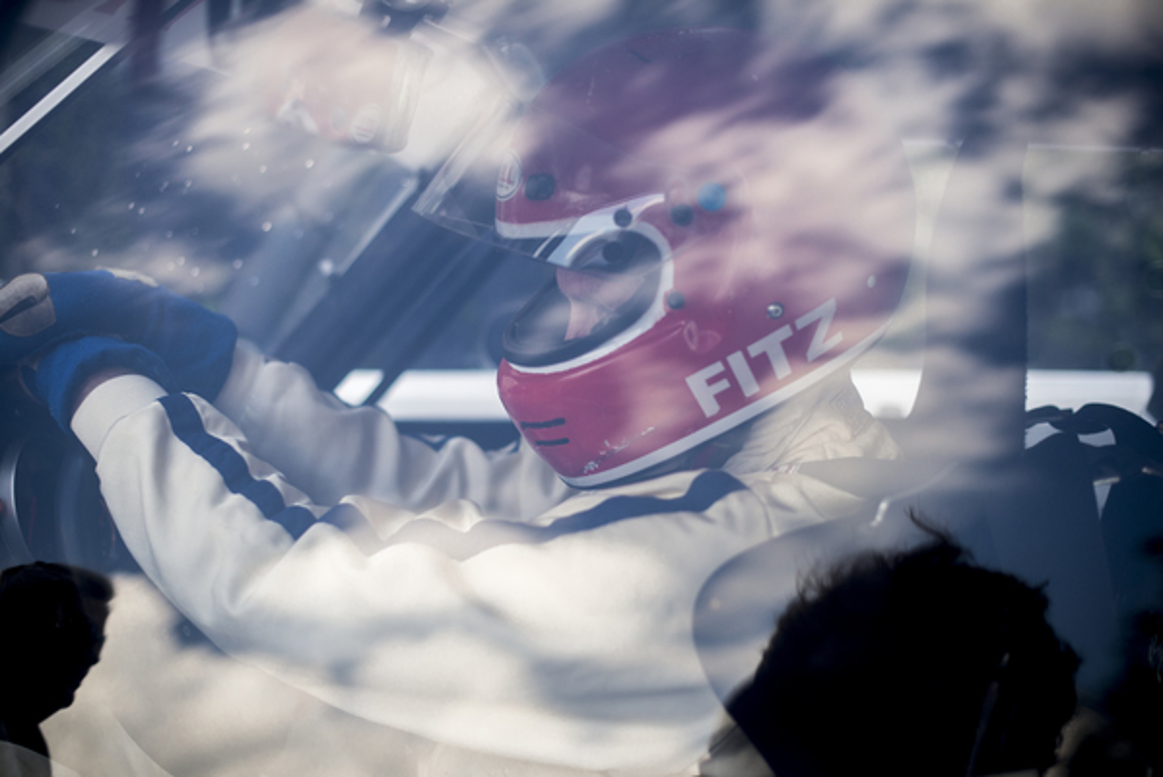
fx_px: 1616
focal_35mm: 50
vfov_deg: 27.0
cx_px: 582
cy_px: 388
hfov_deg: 39.6
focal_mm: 50
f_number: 2
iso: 280
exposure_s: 1/4000
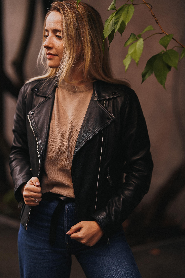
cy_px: 139
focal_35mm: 85
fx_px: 655
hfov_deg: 16.1
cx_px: 92
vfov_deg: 23.9
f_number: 1.6
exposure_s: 1/1600
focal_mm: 85
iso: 250
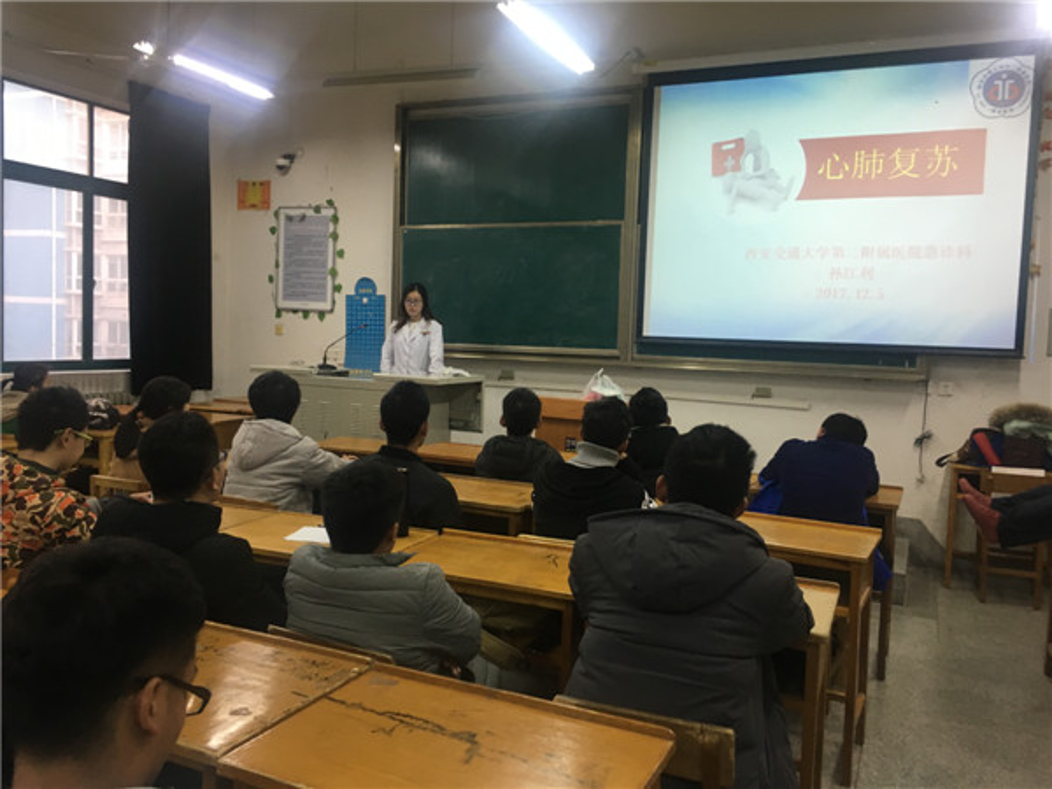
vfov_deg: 48.2
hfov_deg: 61.7
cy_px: 394
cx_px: 526
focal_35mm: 29
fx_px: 881
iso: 100
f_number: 2.2
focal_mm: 4.15
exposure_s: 1/33
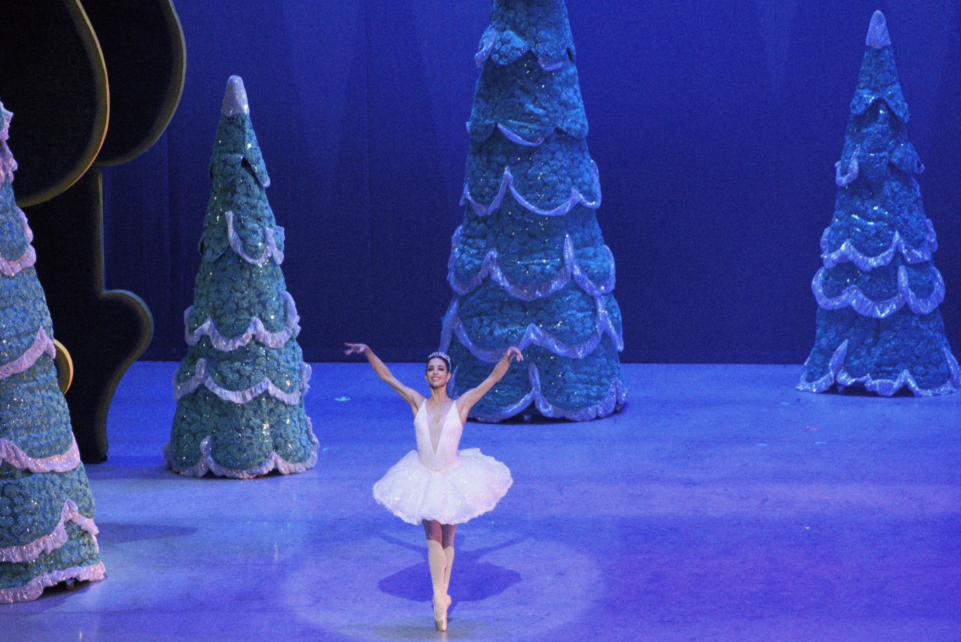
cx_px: 480
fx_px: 7745
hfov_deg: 7.1
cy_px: 321
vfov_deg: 4.7
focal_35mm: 290
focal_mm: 290
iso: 6400
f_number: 6.3
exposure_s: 1/250
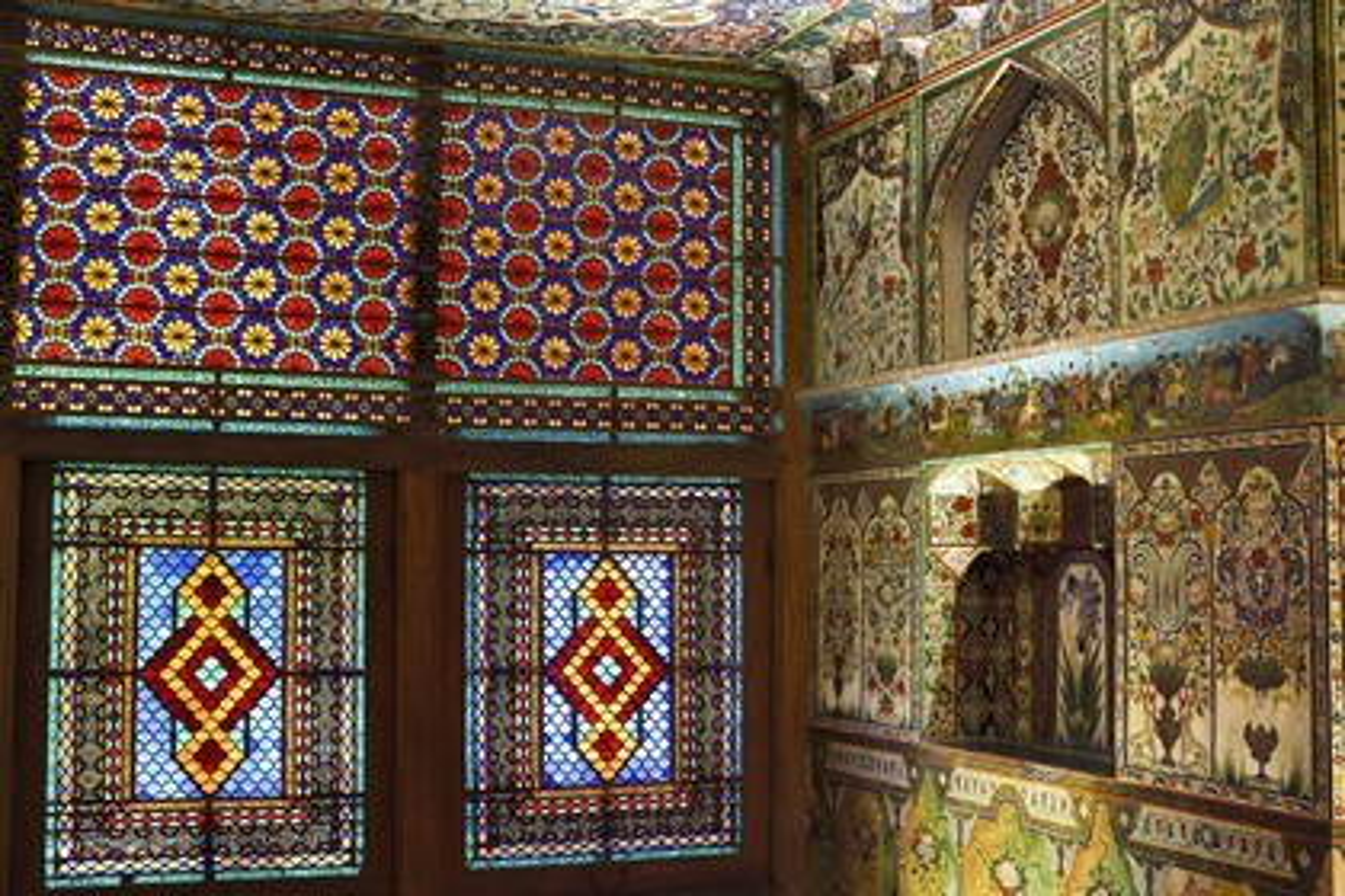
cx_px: 672
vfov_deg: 29.9
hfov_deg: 43.6
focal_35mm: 45
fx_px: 1681
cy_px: 448
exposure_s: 1/20
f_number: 5.6
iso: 1600
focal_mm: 45
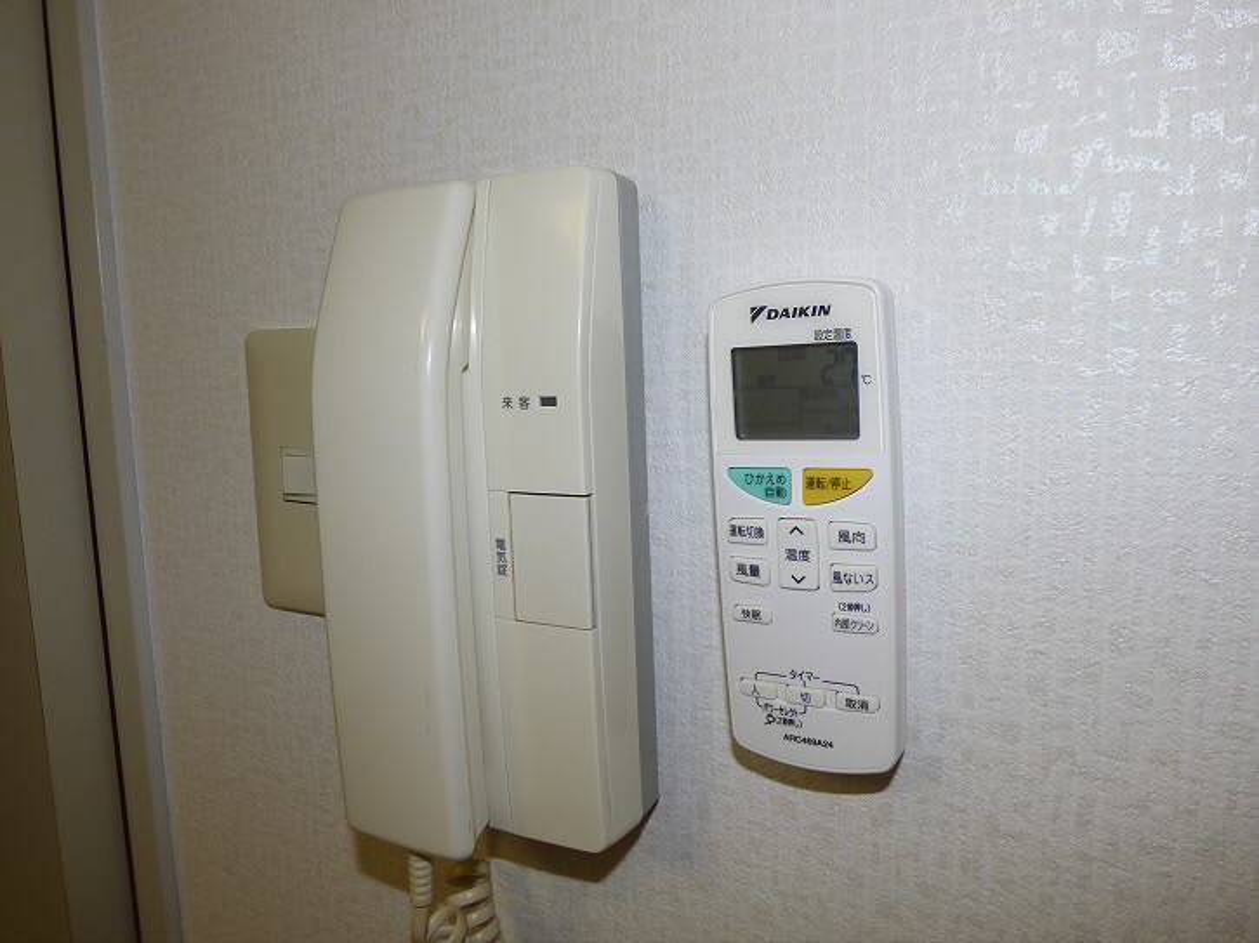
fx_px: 872
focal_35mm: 24
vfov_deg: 56.8
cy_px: 472
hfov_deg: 71.6
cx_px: 630
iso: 200
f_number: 3
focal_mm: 4.25
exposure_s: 1/125
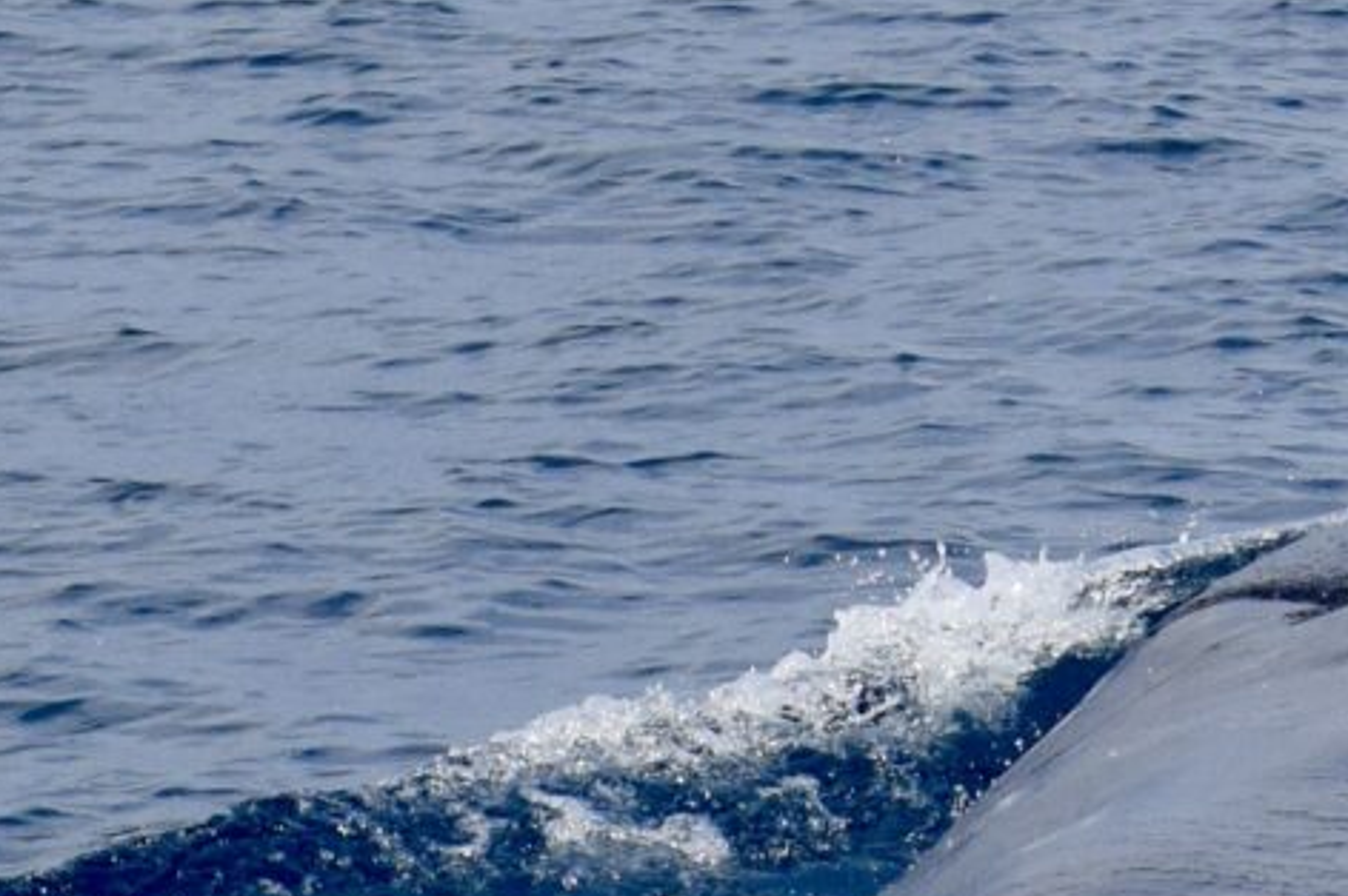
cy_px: 1181
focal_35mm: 448
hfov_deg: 4.6
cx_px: 1034
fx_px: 16752
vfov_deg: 3.1
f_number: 7.1
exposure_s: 1/1600
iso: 400
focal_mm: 55
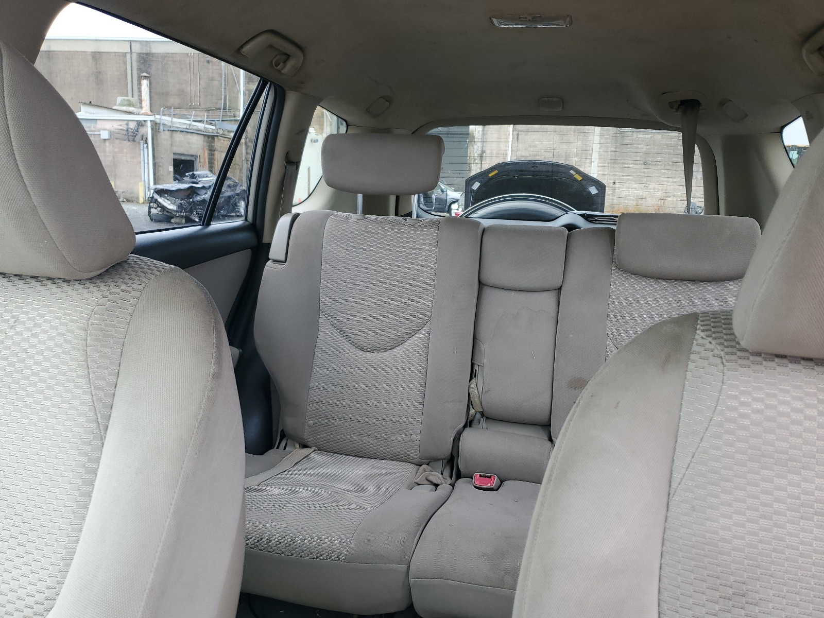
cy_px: 309
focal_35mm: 26
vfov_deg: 53.1
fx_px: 619
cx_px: 412
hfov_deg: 67.3
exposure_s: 1/141
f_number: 1.5
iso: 50
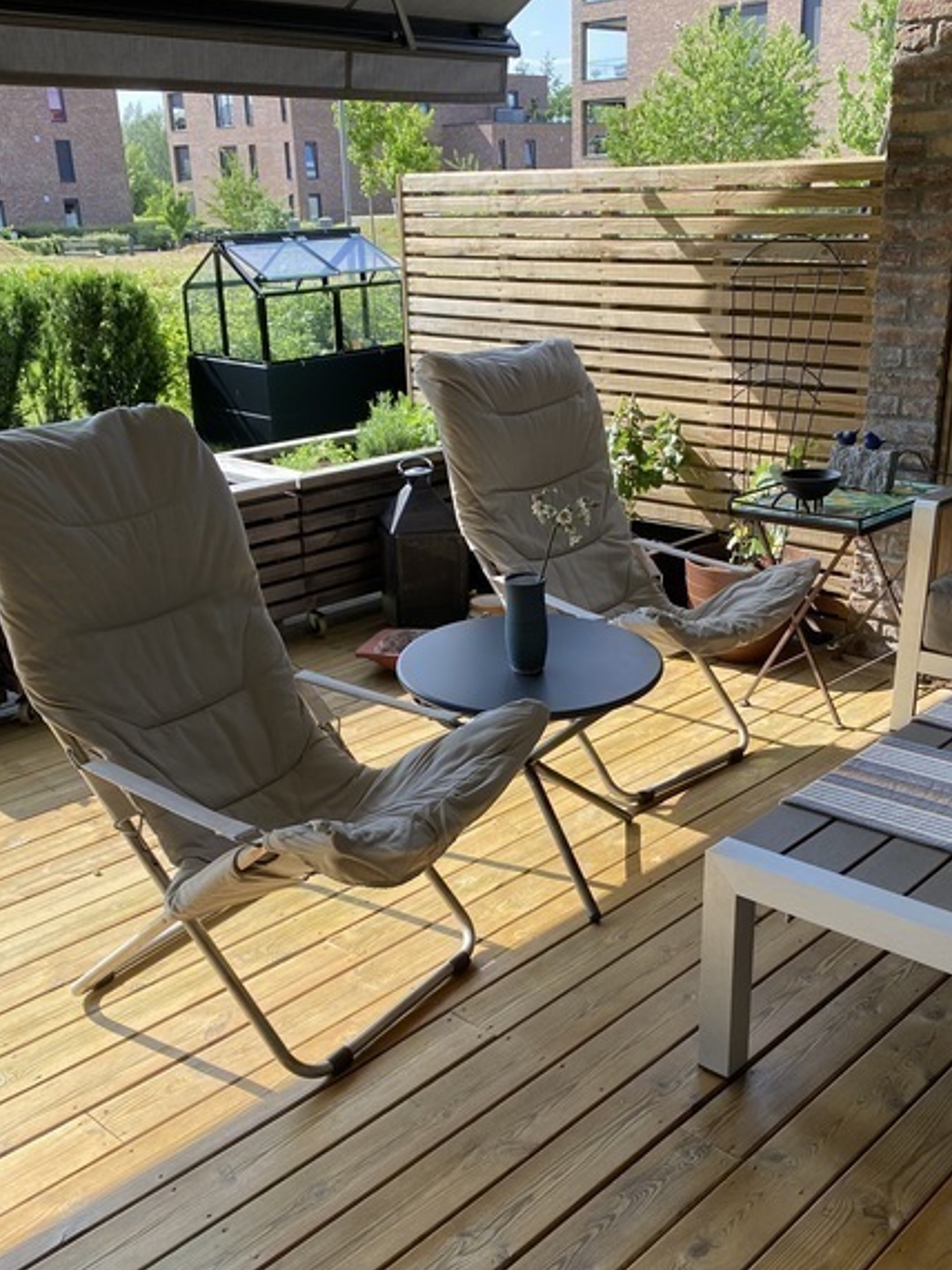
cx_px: 532
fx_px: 1284
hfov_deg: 40.6
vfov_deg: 52.3
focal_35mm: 35
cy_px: 761
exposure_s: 1/616
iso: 32
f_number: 1.8
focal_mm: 4.25
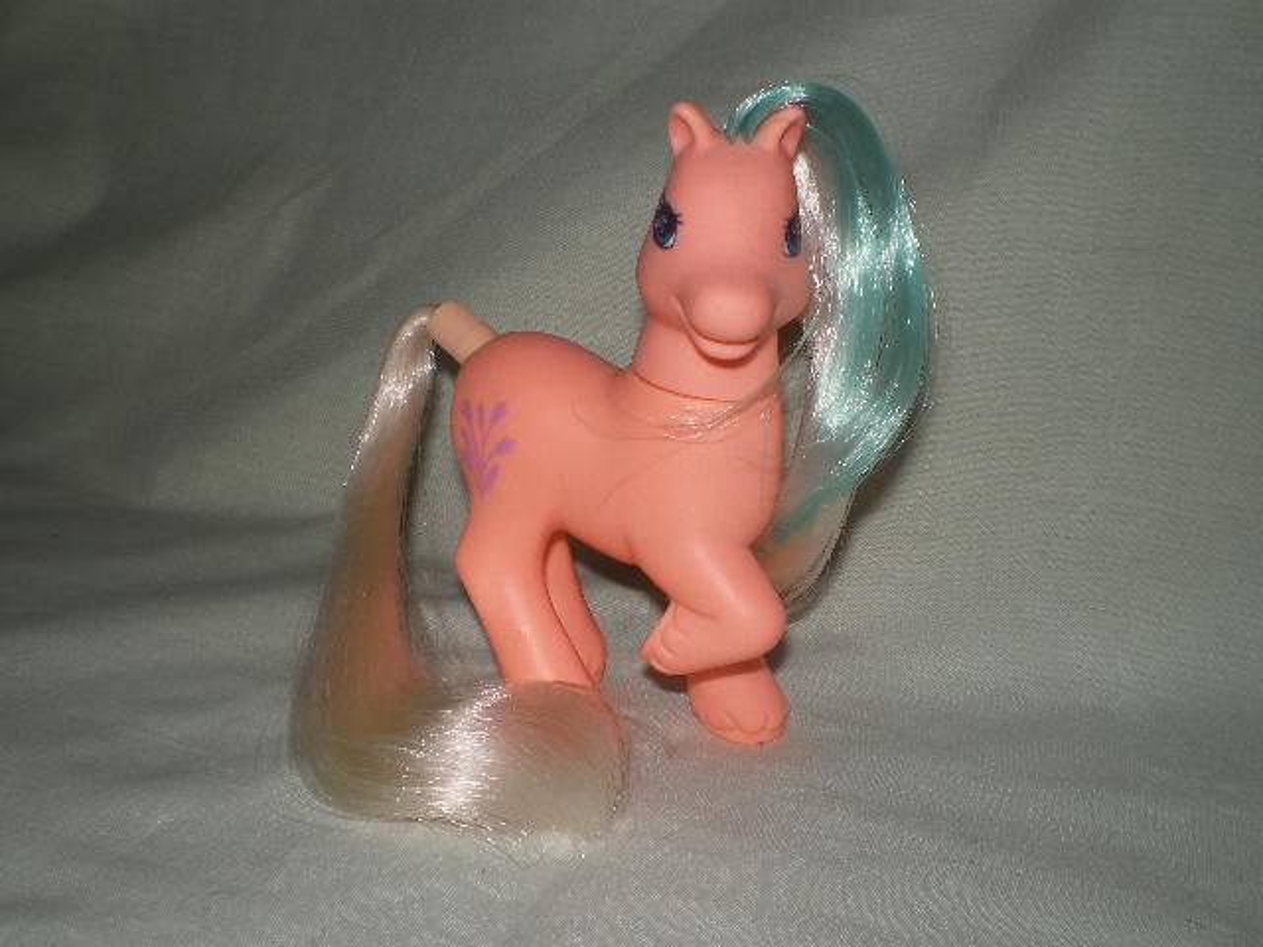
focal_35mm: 38
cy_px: 474
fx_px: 1386
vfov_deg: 37.7
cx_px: 632
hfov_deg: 49.0
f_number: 4.6
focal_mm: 6.3
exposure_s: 1/30
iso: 64
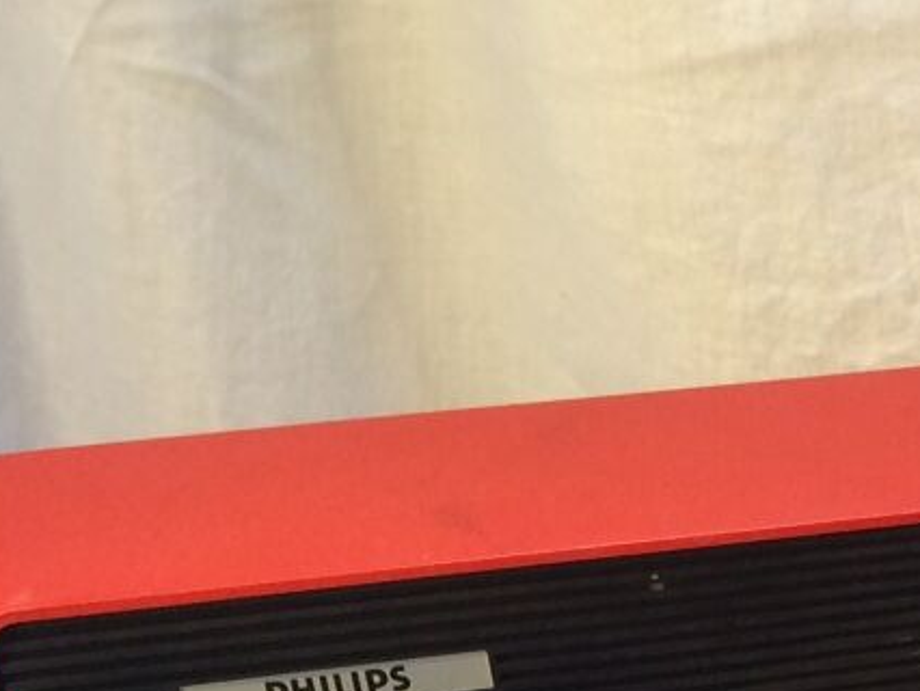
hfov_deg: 15.1
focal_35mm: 111
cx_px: 1713
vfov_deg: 12.5
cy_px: 1144
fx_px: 2952
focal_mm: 4.15
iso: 40
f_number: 2.2
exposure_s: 1/33
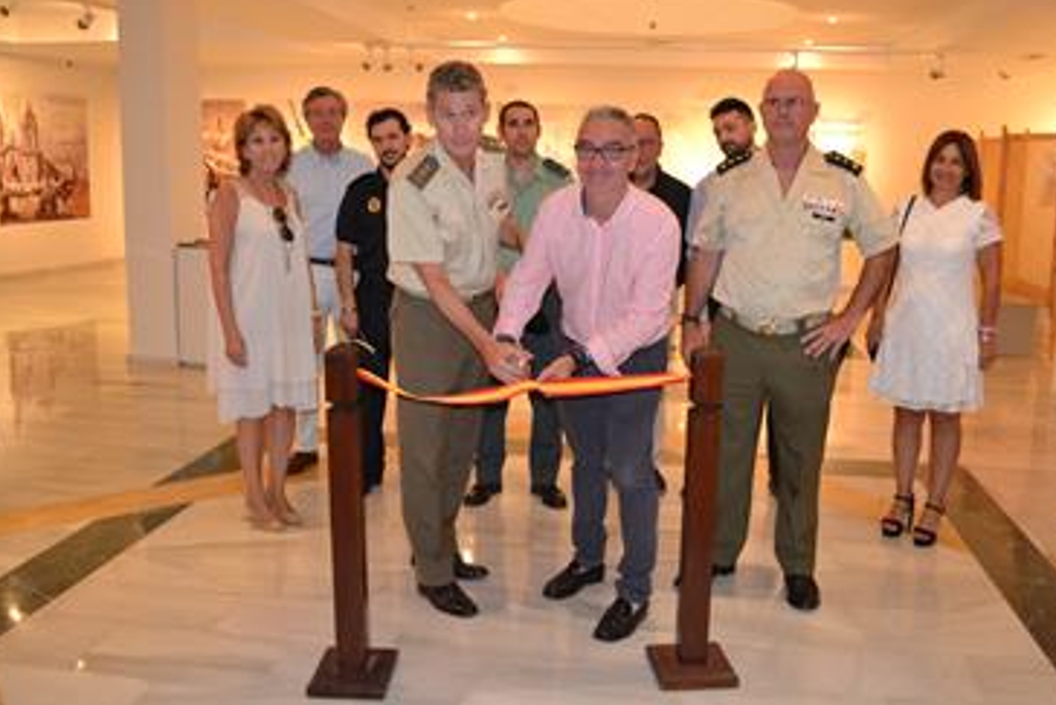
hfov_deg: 57.1
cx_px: 566
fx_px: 968
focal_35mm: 33
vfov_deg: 40.0
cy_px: 323
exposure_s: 1/60
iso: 1800
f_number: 3.8
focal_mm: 20
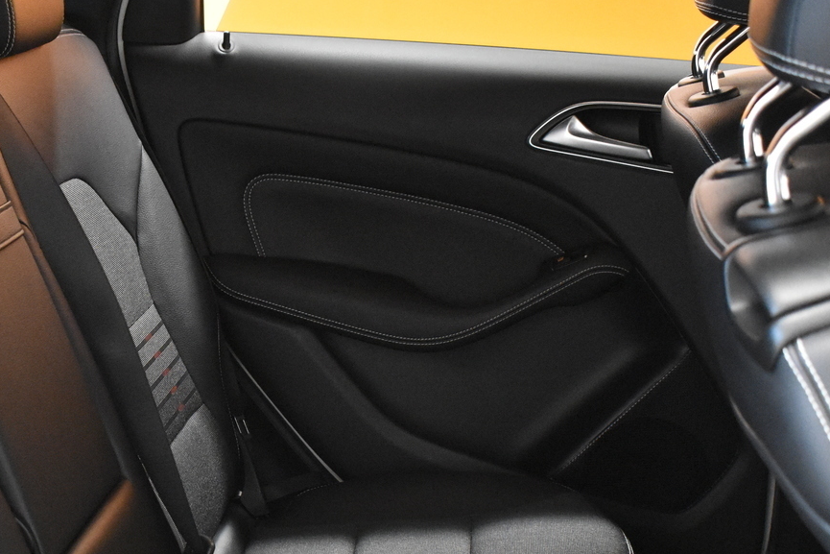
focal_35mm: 73
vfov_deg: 18.5
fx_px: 1683
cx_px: 138
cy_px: 439
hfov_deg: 27.0
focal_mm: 26
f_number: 4
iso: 5000
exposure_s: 1/40
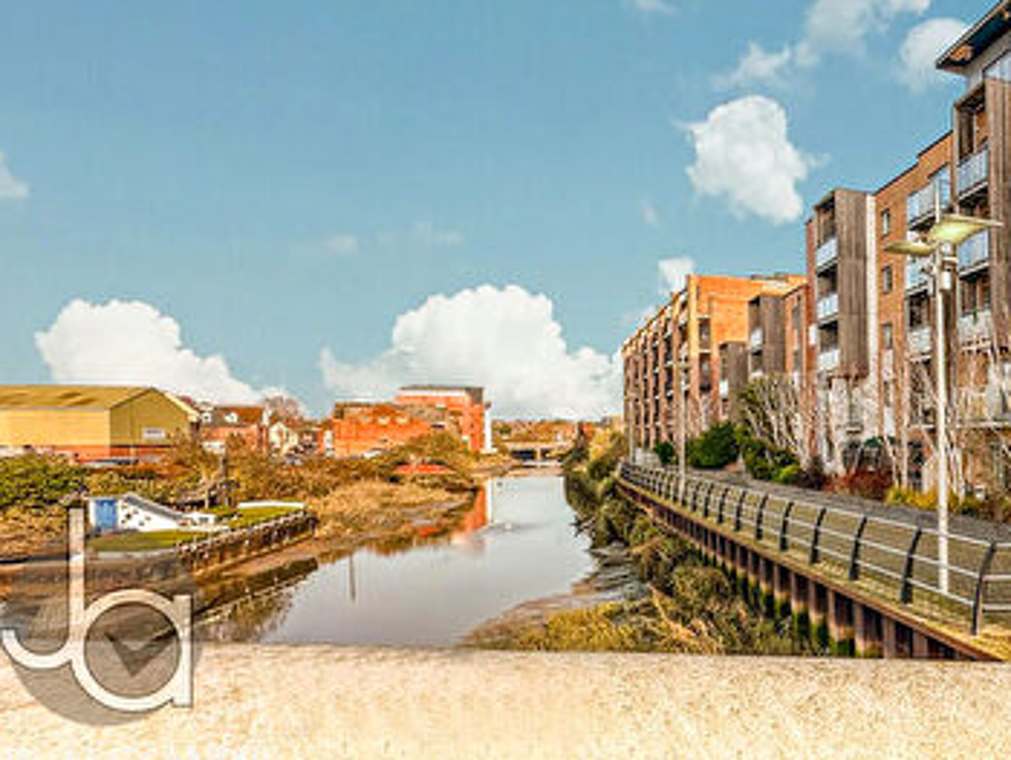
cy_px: 56
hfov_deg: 53.4
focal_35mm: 28
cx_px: 953
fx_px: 818
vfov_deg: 44.6
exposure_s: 1/340
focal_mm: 2.22
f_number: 2.2
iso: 40
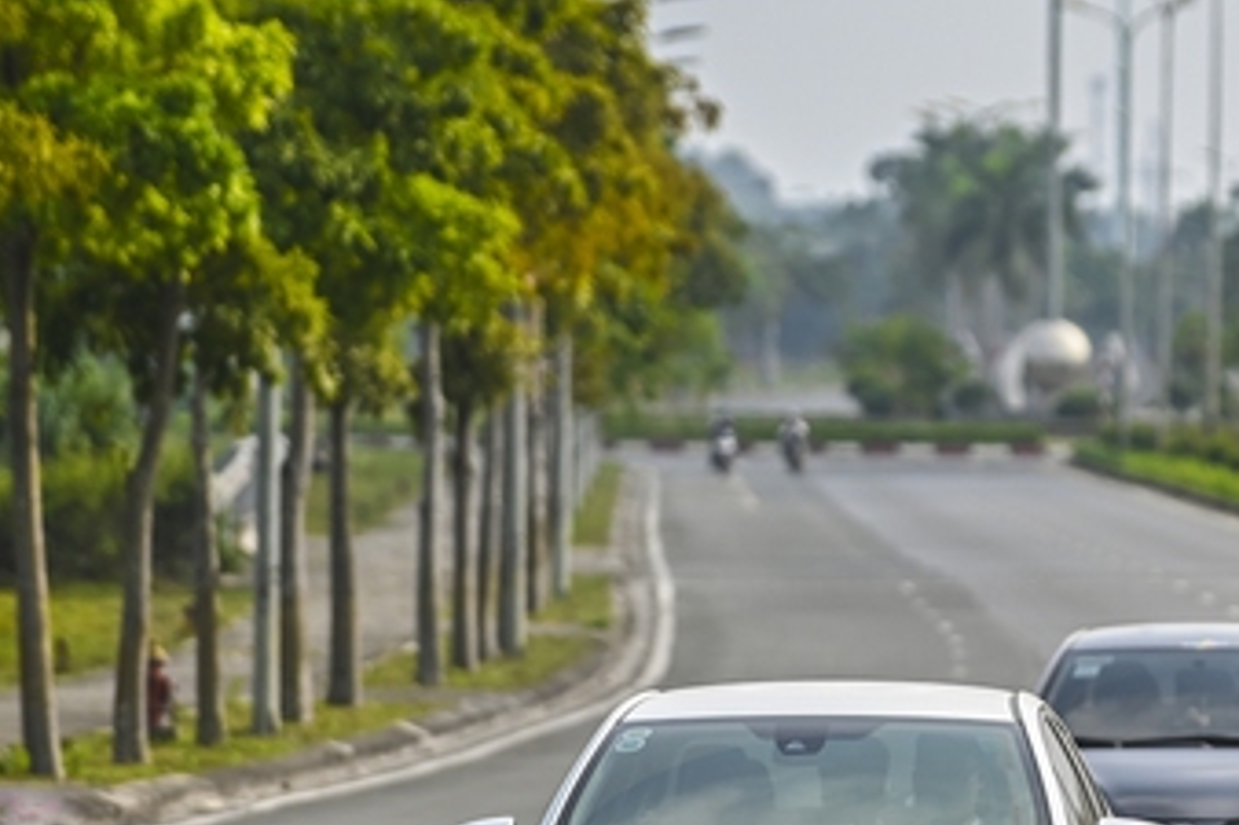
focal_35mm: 379
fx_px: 13037
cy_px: 682
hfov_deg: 5.4
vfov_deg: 3.6
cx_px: 1100
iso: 200
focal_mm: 200
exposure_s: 1/1600
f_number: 4
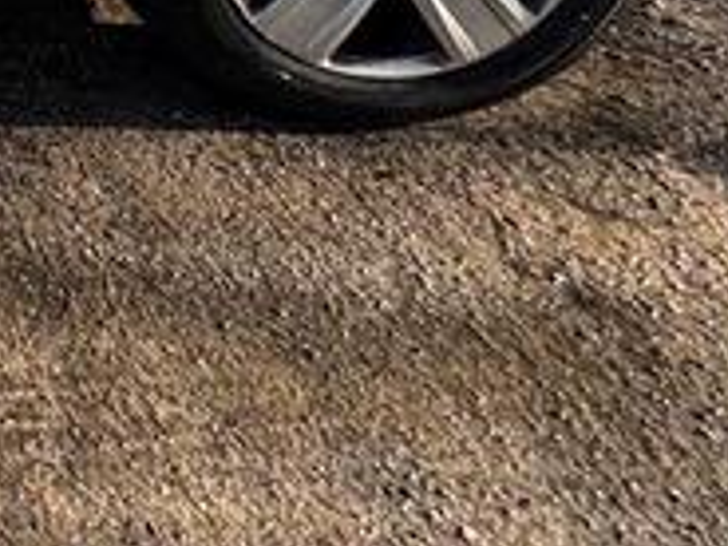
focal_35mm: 68
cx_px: -799
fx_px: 1430
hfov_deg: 17.7
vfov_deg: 16.0
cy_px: -590
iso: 50
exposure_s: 1/453
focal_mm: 2.22
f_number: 2.2
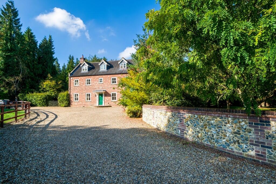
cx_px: 138
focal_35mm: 18
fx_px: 138
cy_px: 92
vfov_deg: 67.3
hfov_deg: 90.0
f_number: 10
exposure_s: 1/100
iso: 160
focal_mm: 12
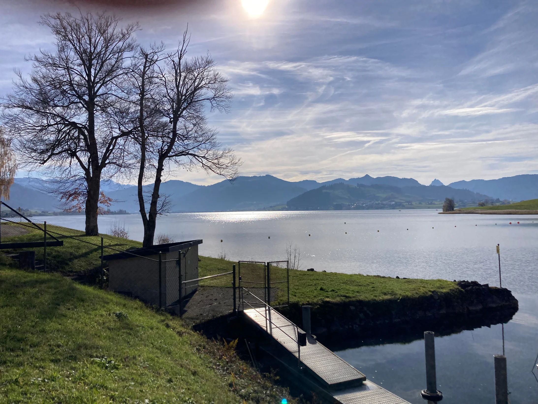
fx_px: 435
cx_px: 269
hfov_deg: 63.4
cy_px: 202
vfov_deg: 49.8
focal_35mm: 28
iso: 20
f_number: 1.8
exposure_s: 1/6897
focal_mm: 3.99
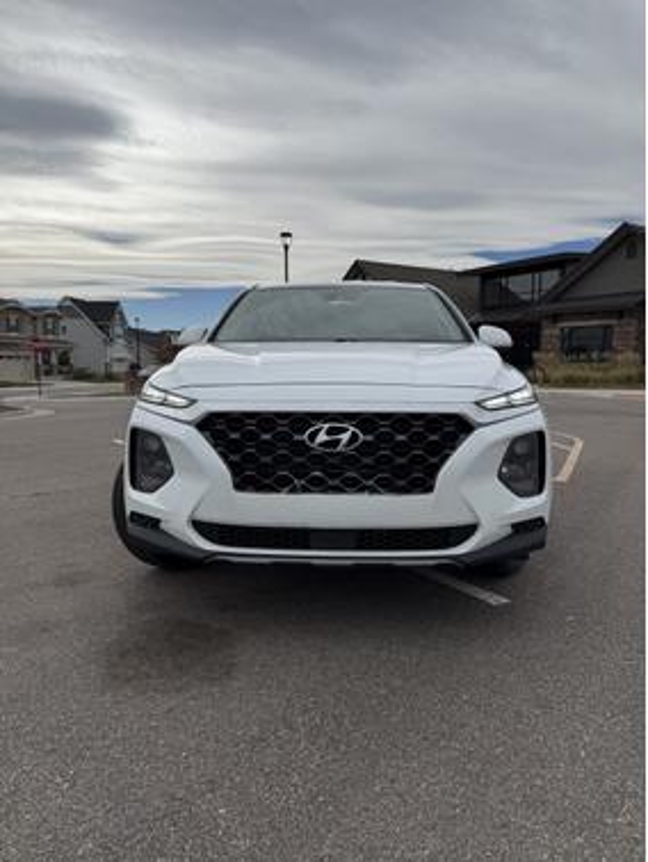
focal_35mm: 24
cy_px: 431
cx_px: 324
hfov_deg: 56.9
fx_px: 598
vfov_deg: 71.6
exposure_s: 1/9091
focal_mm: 6.76
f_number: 1.78
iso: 80
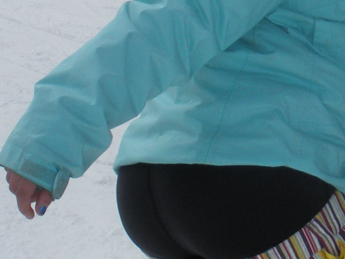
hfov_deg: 13.1
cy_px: -39
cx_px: 431
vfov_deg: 10.0
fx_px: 1455
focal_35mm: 146
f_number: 5.6
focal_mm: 6.3
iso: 88
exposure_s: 1/1000
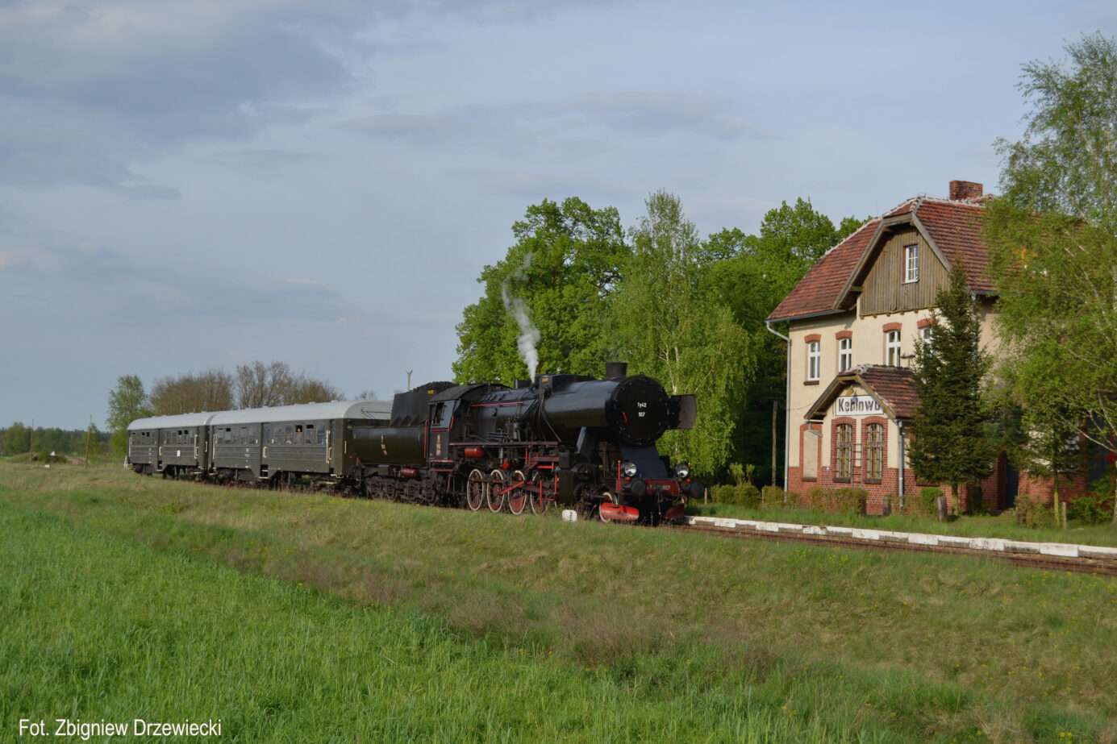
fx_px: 1489
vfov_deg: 28.1
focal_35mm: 48
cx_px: 558
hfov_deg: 41.1
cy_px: 372
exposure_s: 1/320
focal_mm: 32
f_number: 5.6
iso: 100
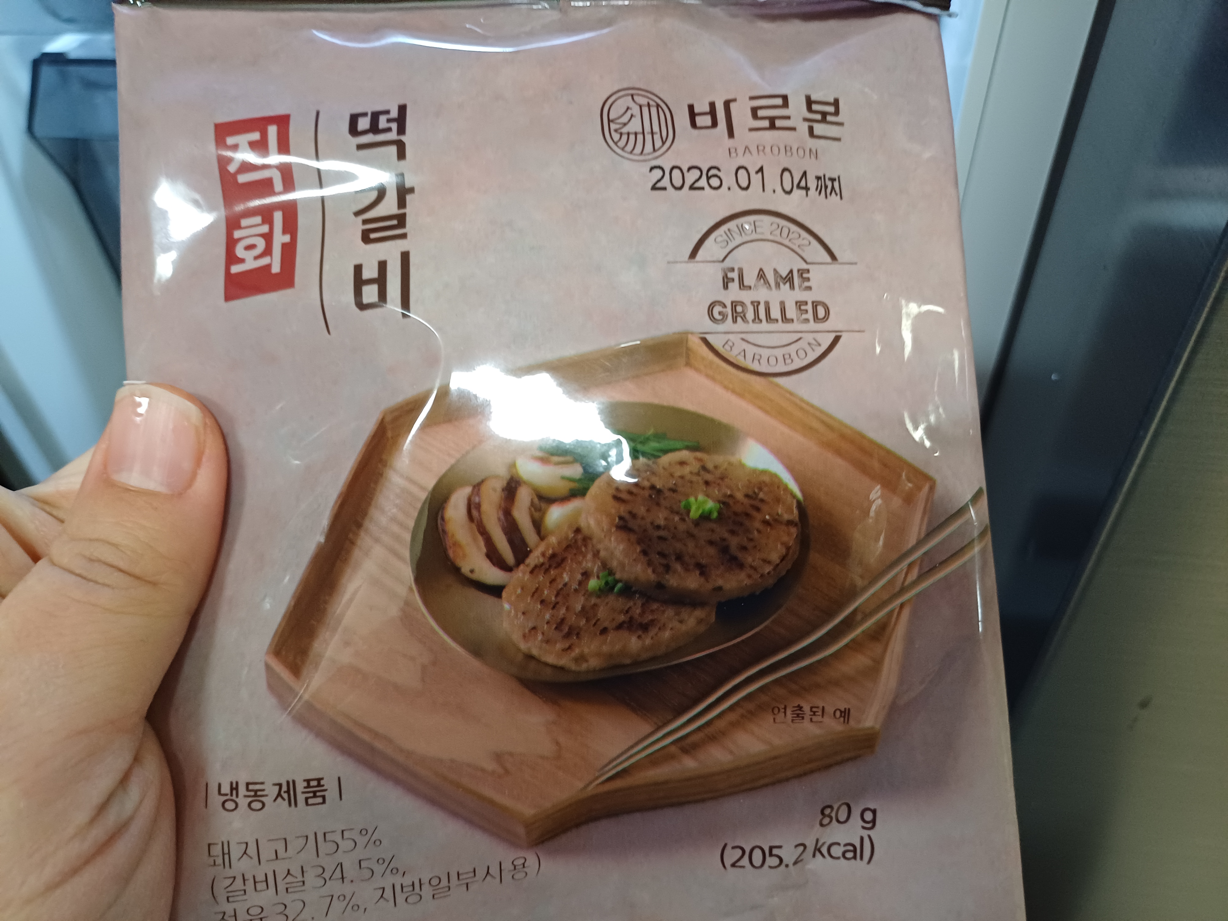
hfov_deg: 69.4
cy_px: 460
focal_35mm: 25
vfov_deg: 54.9
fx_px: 887
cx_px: 614
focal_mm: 4.65
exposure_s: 1/30
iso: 400
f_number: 1.8
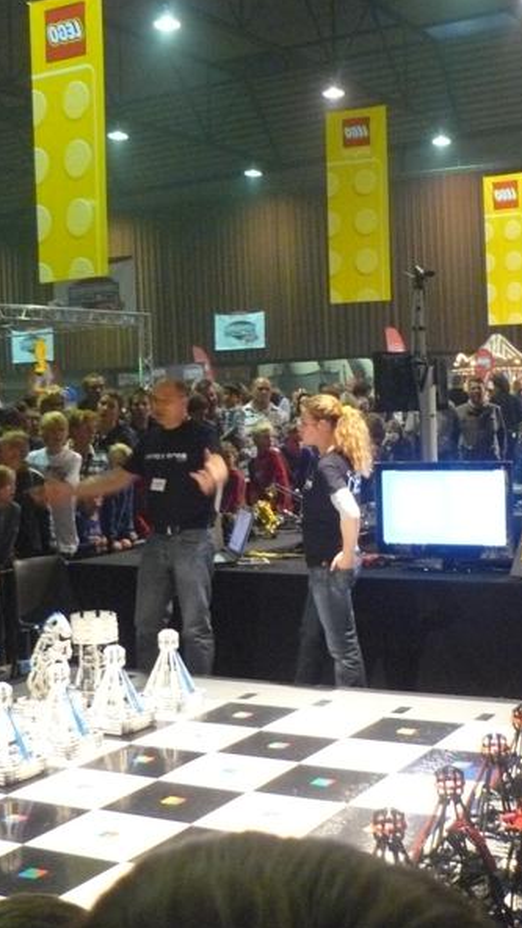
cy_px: 464
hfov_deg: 22.6
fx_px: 1304
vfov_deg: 39.2
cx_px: 320
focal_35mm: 53
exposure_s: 1/13
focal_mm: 6
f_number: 2.8
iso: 400
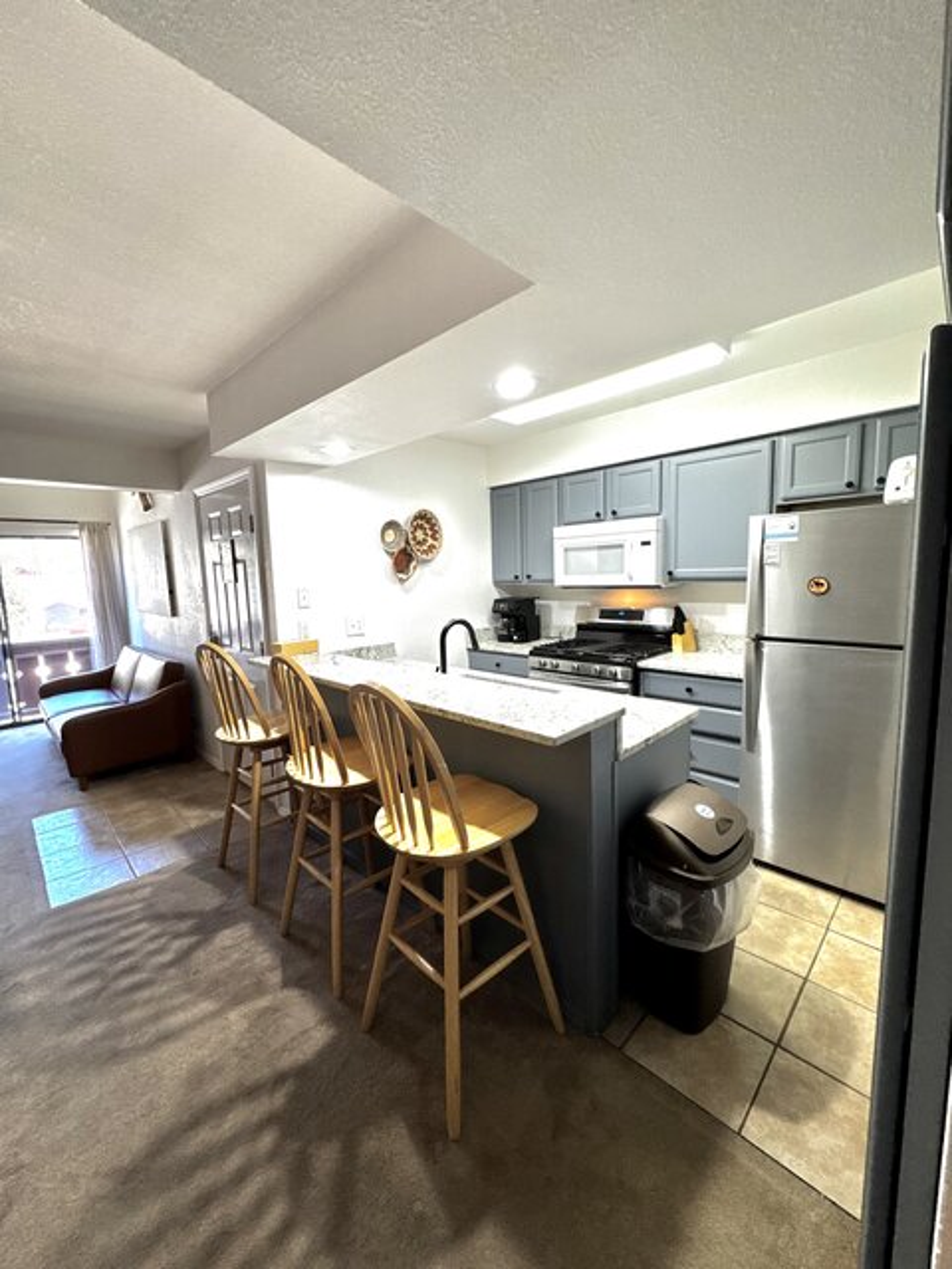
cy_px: 634
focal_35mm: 14
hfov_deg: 85.7
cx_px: 476
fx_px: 513
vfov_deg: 102.1
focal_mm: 2.22
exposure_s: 1/120
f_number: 2.2
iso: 250
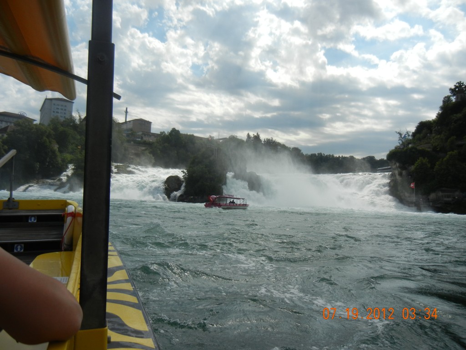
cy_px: 175
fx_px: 404
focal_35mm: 30
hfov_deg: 60.0
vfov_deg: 46.8
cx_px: 233
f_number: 7
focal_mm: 5.4
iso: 160
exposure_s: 1/791
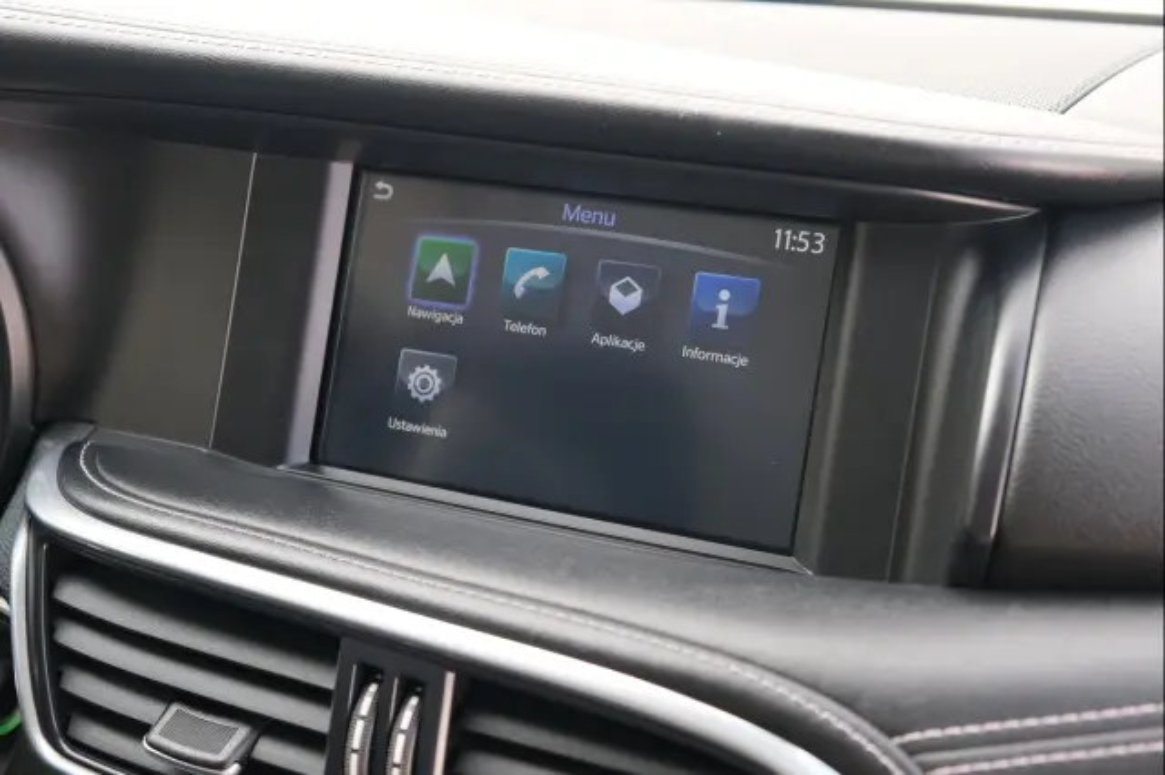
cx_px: 582
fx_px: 1585
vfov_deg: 27.5
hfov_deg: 40.4
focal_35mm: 49
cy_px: 388
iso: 320
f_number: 4
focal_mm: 32.9
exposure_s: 1/100
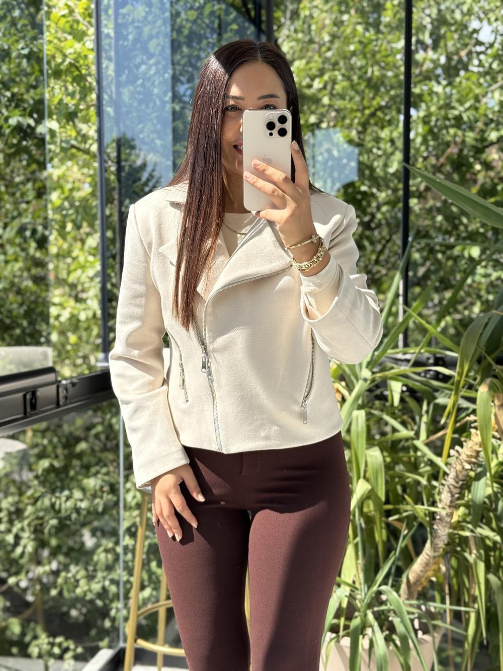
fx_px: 930
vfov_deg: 39.7
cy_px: 336
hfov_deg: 30.3
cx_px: 252
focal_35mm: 48
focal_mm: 6.76
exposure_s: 1/819
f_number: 1.78
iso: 64
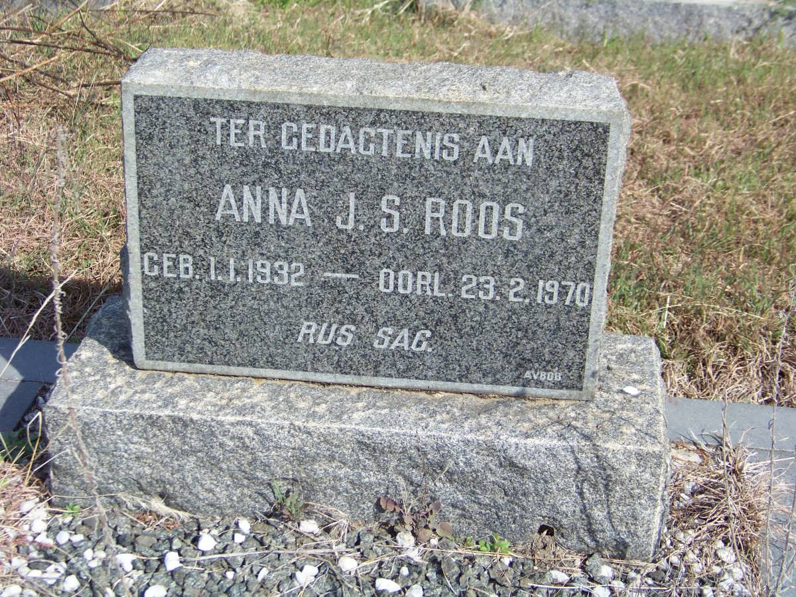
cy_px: 298
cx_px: 398
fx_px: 1426
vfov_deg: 23.7
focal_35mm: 62
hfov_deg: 31.2
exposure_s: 1/500
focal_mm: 10.5
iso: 64
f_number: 3.2
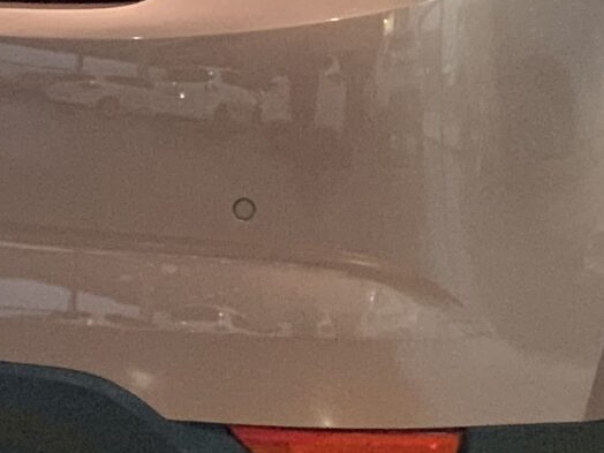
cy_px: -83
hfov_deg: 7.8
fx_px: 4432
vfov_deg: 5.8
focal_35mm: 254
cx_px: 507
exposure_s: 1/50
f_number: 2.4
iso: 500
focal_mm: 6
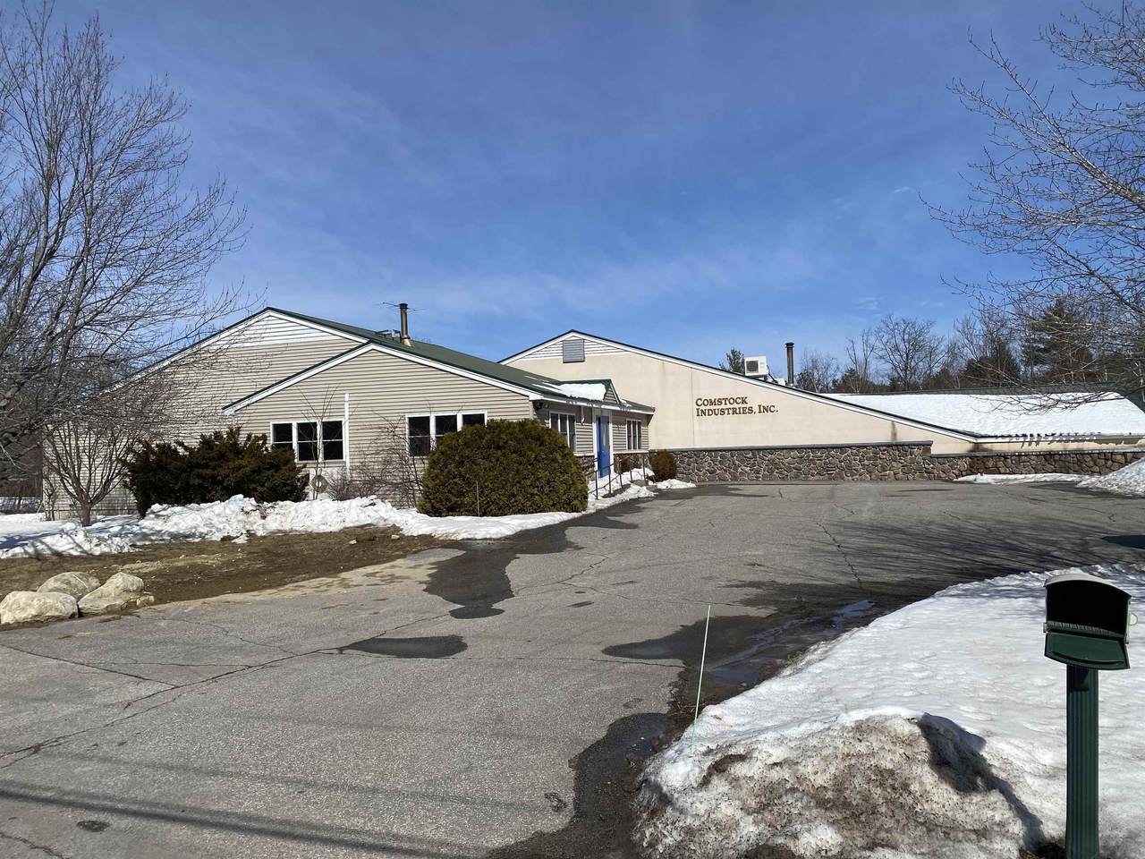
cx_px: 572
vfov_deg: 53.1
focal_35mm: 26
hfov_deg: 67.3
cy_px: 430
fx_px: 860
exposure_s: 1/6757
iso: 32
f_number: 1.8
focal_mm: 4.25
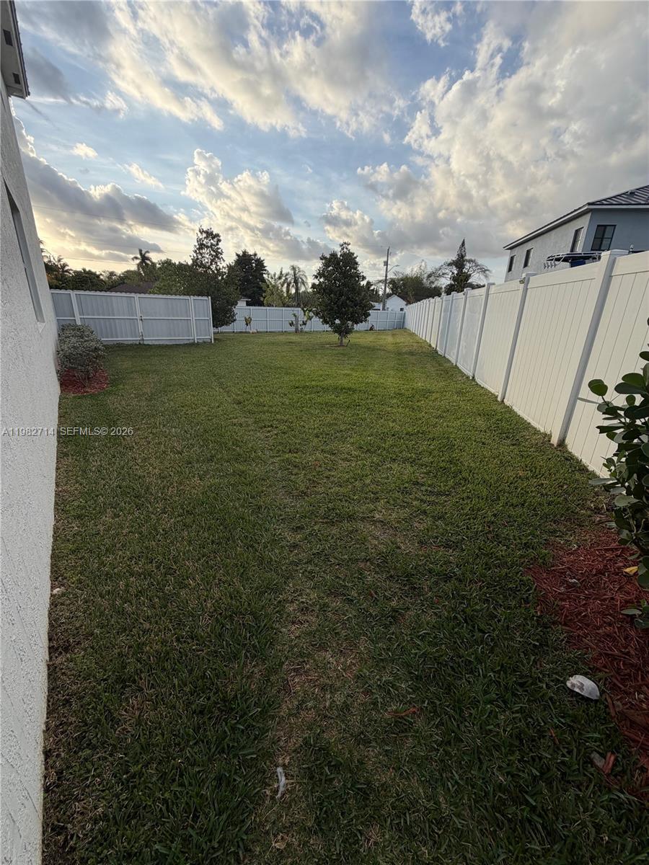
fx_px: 350
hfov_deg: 85.7
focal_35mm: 14
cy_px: 432
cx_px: 324
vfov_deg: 102.1
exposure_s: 1/770
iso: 25
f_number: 2.2
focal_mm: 2.22
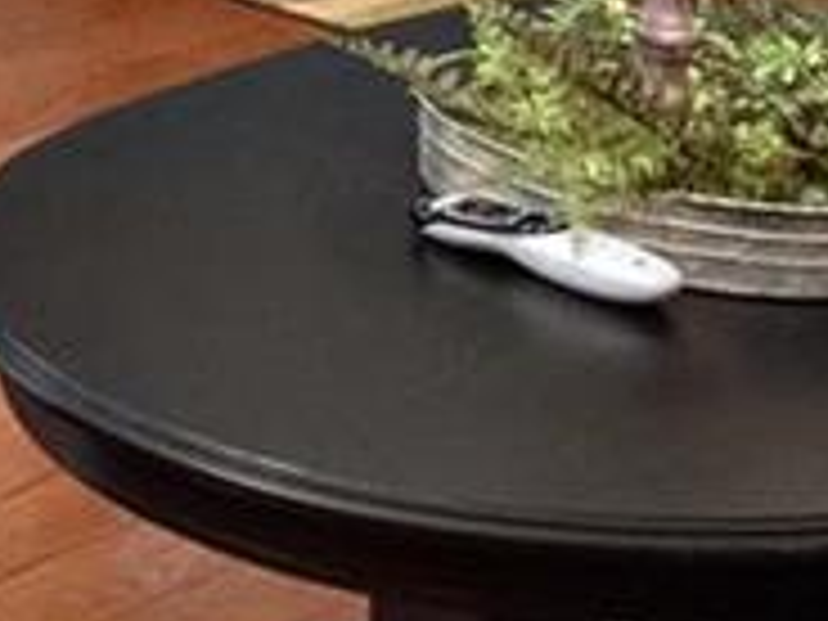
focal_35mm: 134
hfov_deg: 10.8
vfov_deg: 9.3
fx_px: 3205
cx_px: -1539
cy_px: -1109
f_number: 9
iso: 640
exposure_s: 1/125
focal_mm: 8
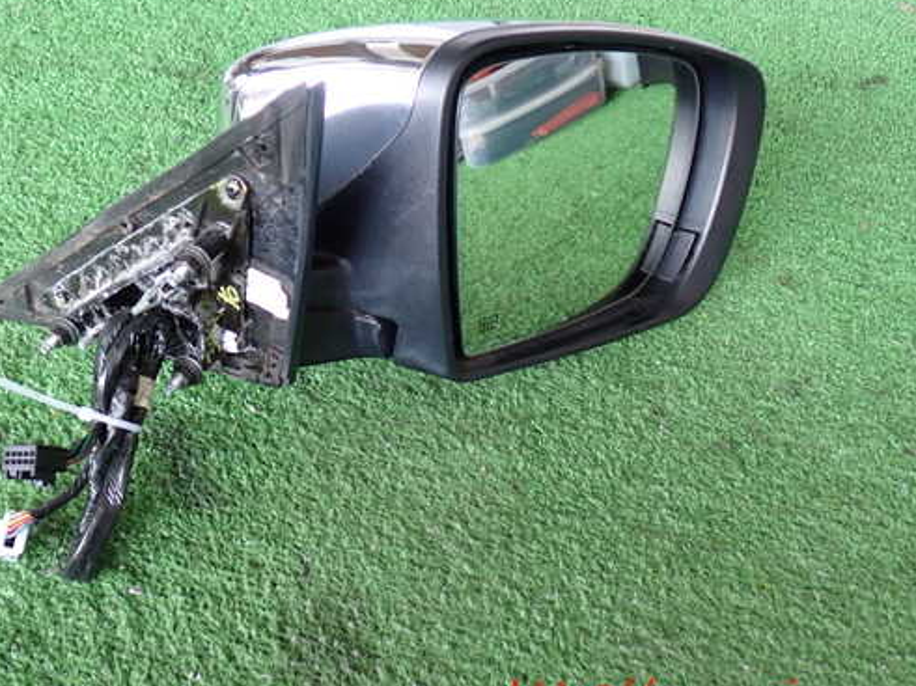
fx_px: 1164
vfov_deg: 32.8
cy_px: 302
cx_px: 373
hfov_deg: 42.8
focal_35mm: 44
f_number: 2.5
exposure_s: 1/50
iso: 200
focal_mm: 6.37
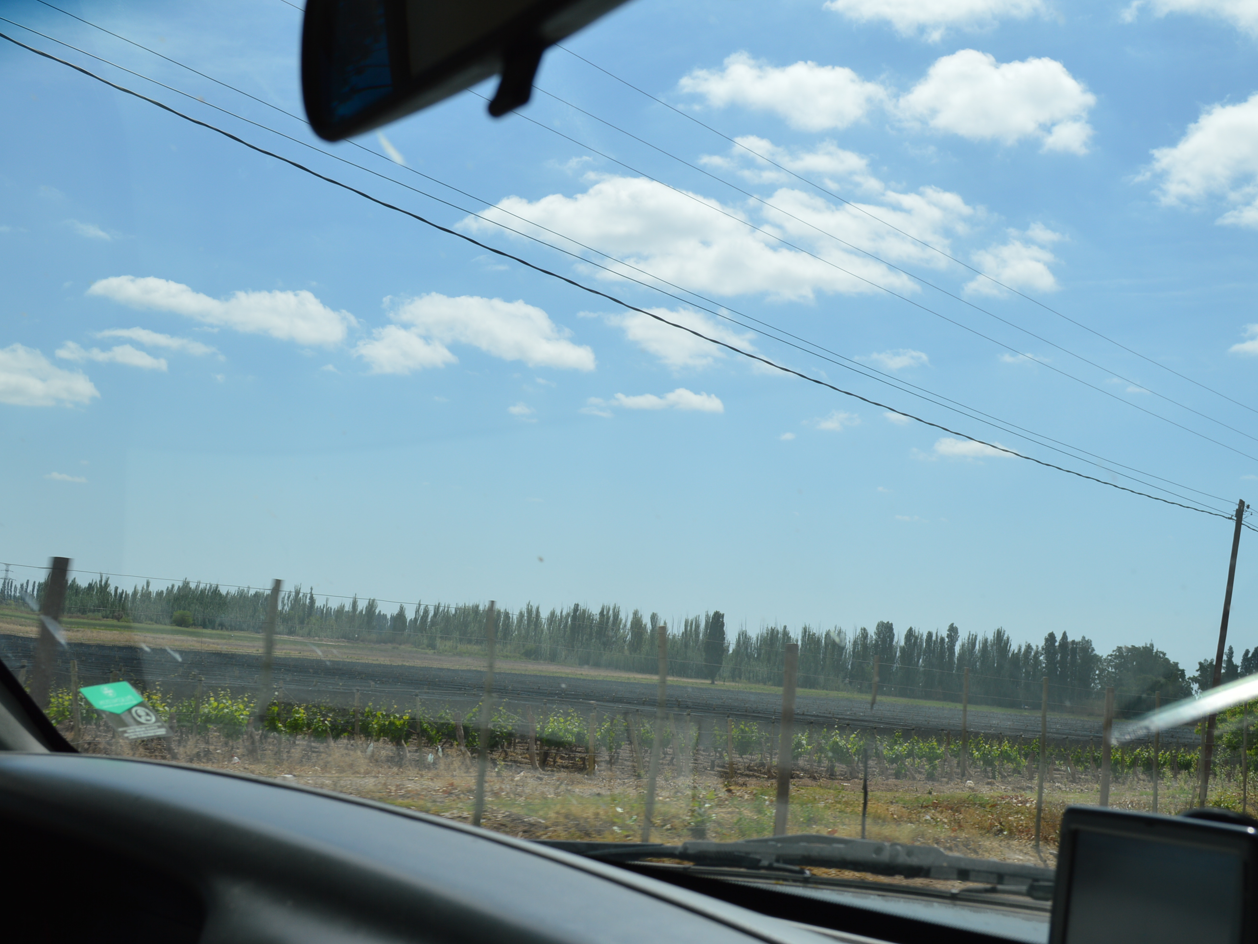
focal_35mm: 43
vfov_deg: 33.6
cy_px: 468
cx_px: 600
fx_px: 1563
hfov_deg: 43.8
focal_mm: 26
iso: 100
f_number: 9
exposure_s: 1/320
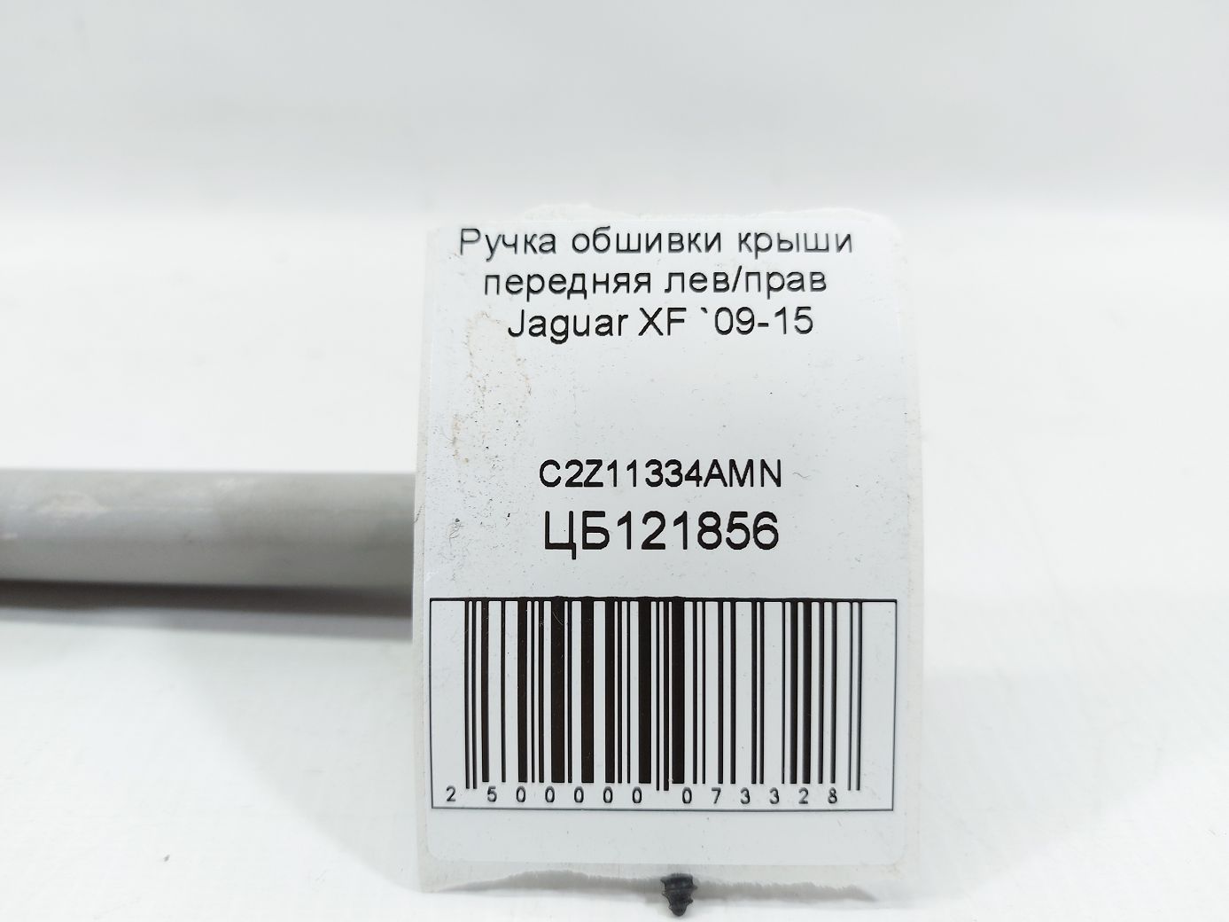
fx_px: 852
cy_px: 461
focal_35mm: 24
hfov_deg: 71.6
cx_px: 614
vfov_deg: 56.8
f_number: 1.8
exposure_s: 1/50
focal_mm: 5.23
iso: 64
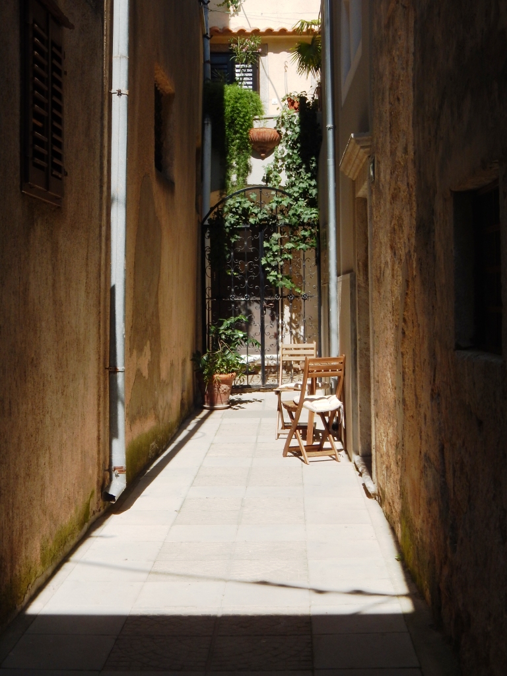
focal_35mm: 54
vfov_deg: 35.5
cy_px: 338
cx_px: 254
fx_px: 1055
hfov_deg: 27.0
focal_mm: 9.7
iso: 125
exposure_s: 1/1250
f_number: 3.8
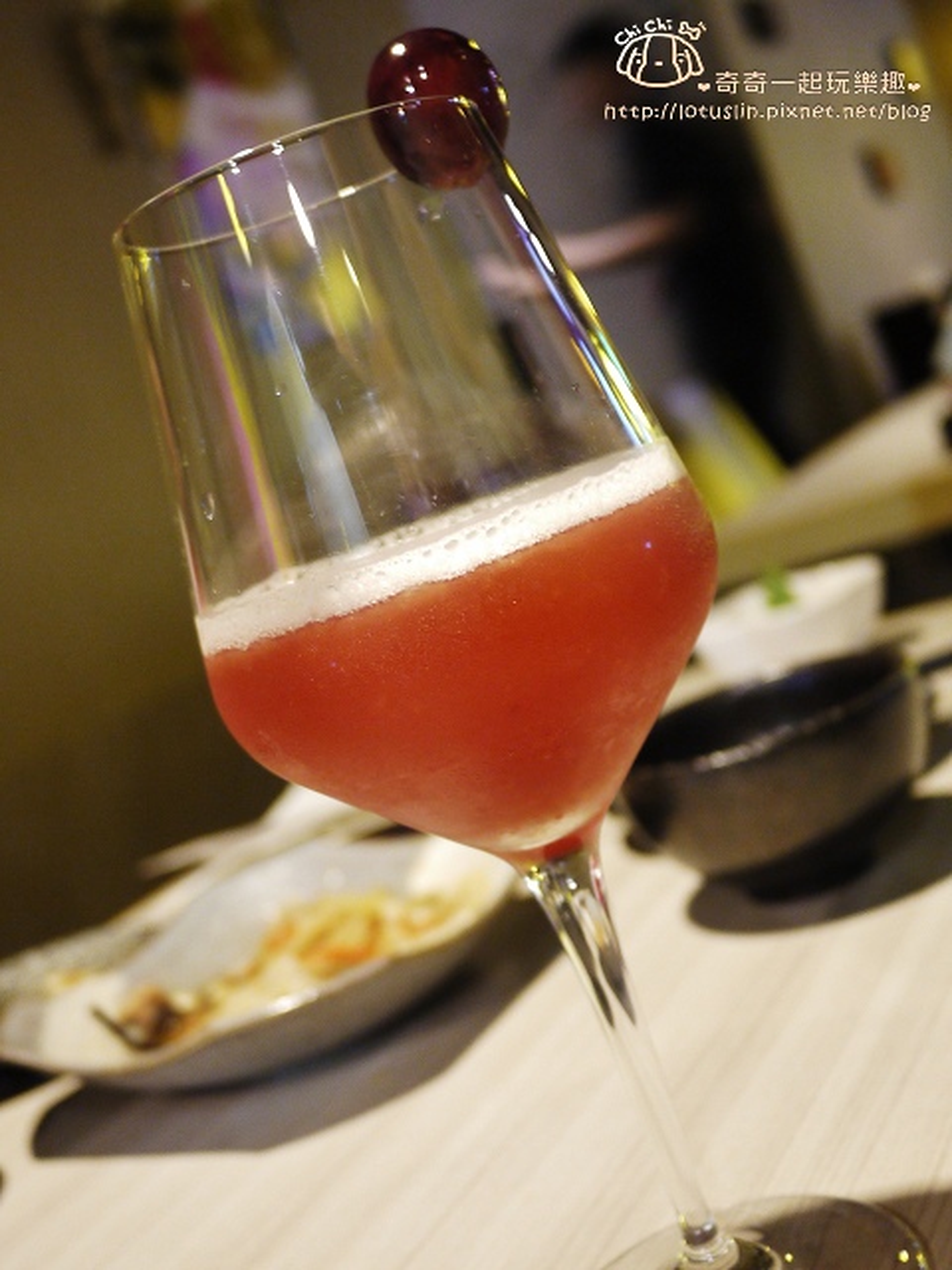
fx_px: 1027
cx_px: 476
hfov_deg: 49.7
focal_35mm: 28
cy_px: 635
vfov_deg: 63.4
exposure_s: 1/8
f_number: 2.5
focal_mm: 14
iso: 400
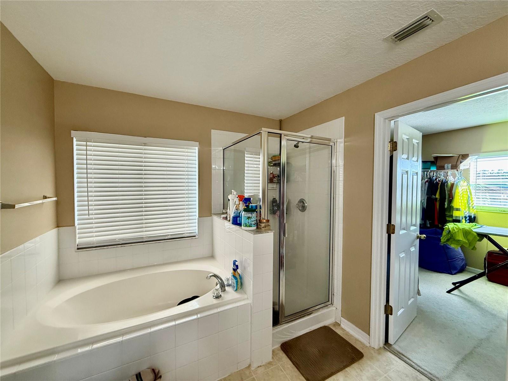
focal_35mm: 14
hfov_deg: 102.1
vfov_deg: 85.7
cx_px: 254
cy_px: 190
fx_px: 205
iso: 250
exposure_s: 1/120
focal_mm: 2.22
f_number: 2.2
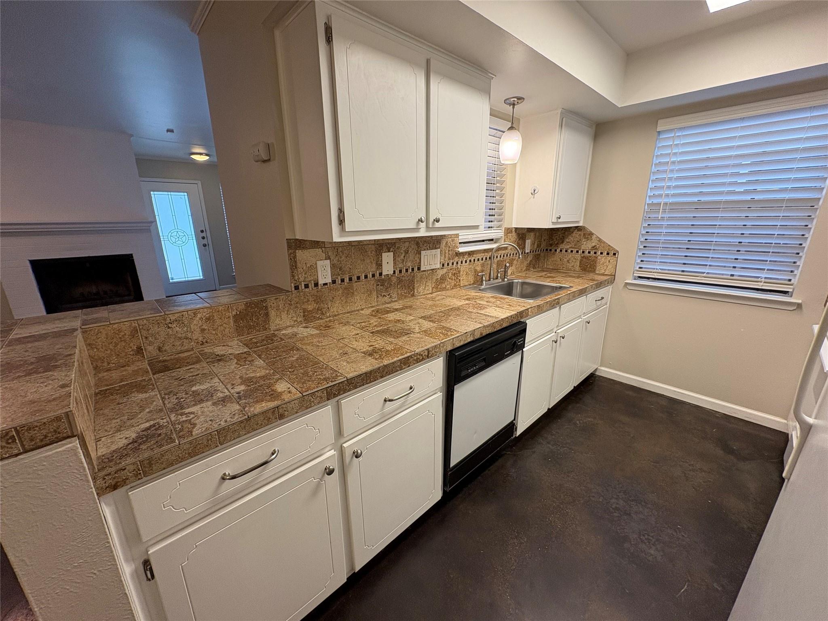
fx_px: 335
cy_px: 310
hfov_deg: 102.1
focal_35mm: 14
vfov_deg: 85.7
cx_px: 414
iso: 125
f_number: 2.2
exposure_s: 1/60
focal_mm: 2.22
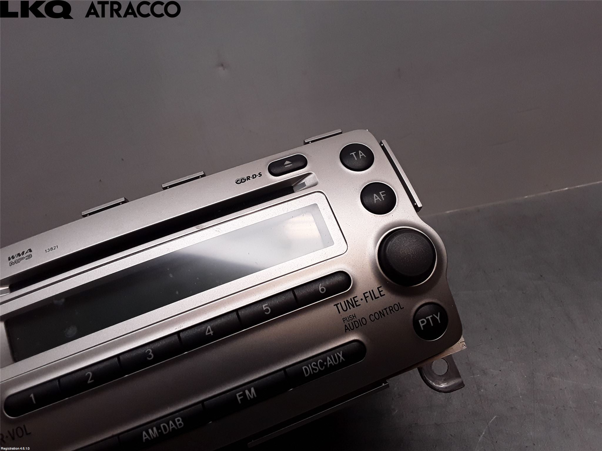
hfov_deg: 63.4
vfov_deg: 49.7
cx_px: 301
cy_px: 226
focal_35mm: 28
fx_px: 487
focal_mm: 2.91
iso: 100
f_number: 1.9
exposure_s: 1/389
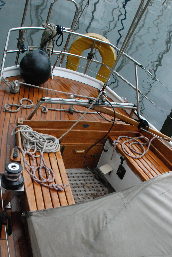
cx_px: 98
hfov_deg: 26.0
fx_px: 372
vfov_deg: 37.3
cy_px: 189
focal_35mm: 52
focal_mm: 22
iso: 1600
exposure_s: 1/400
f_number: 10
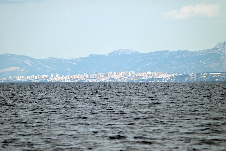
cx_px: 113
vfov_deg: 4.6
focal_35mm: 300
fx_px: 1884
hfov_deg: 6.9
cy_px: 76
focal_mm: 300
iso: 250
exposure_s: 1/3200
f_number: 5.6
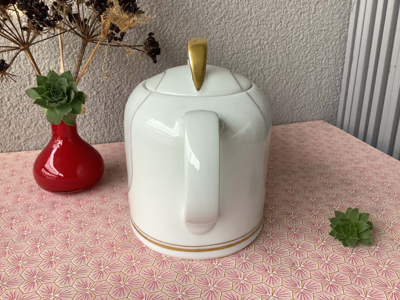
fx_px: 358
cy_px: 150
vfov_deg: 45.4
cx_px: 200
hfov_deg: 58.4
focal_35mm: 31
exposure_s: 1/60
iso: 50
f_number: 2.4
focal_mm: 3.3
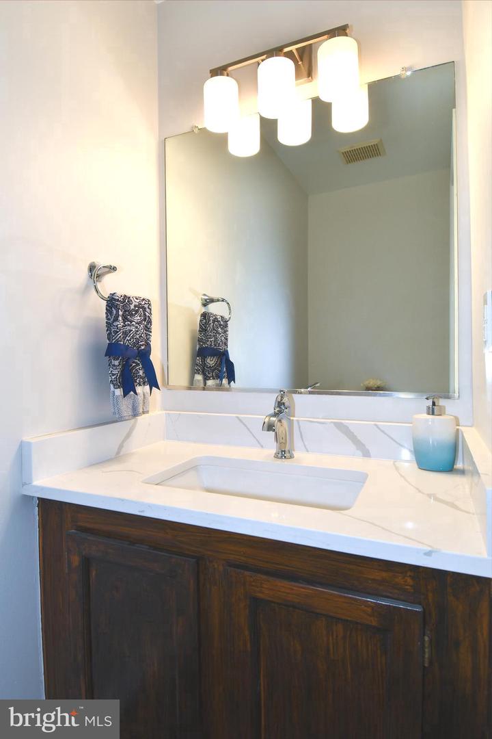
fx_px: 369
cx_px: 246
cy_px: 370
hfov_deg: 67.4
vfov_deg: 90.0
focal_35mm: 18
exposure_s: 1/125
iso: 180
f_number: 5.6
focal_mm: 12
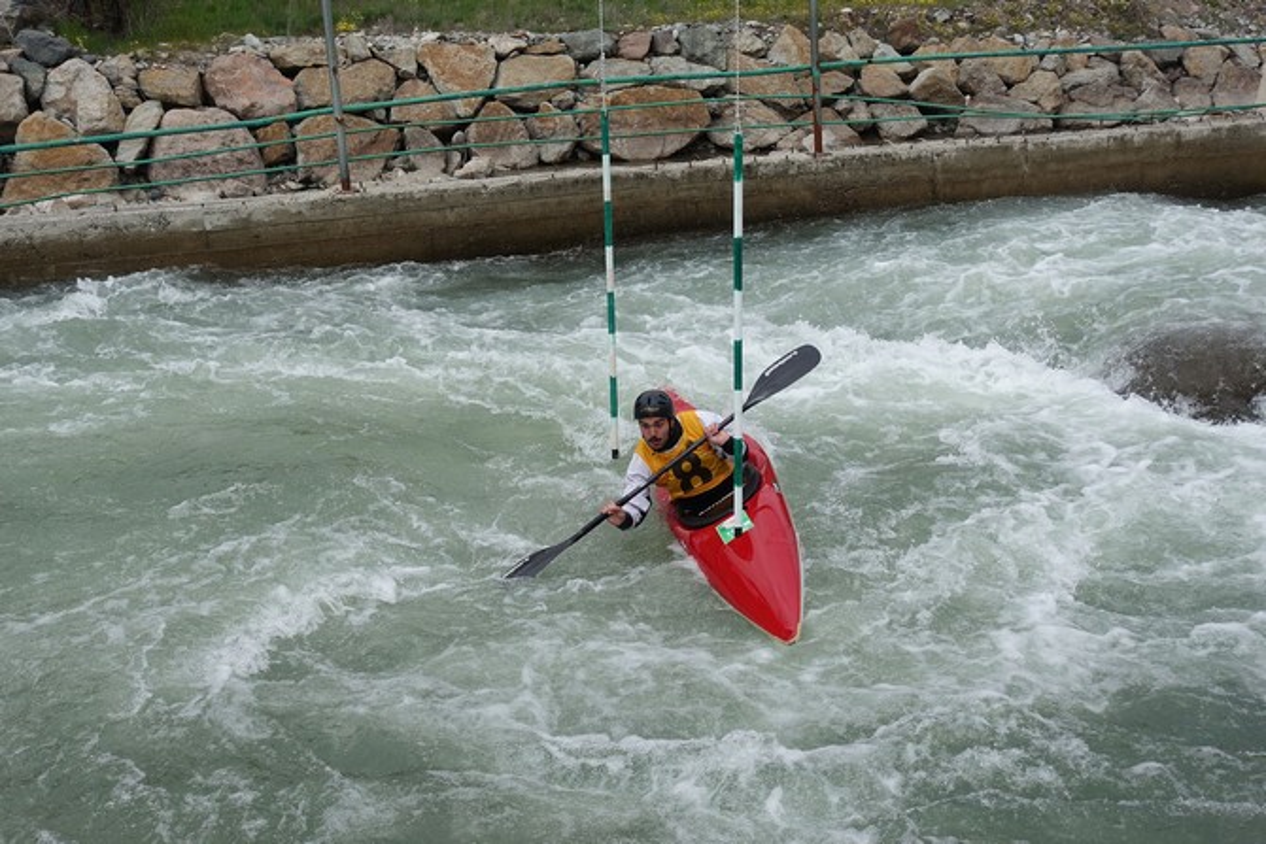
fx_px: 1477
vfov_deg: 31.9
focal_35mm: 42
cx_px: 633
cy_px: 422
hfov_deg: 46.4
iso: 125
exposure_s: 1/1600
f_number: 3.2
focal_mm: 15.31
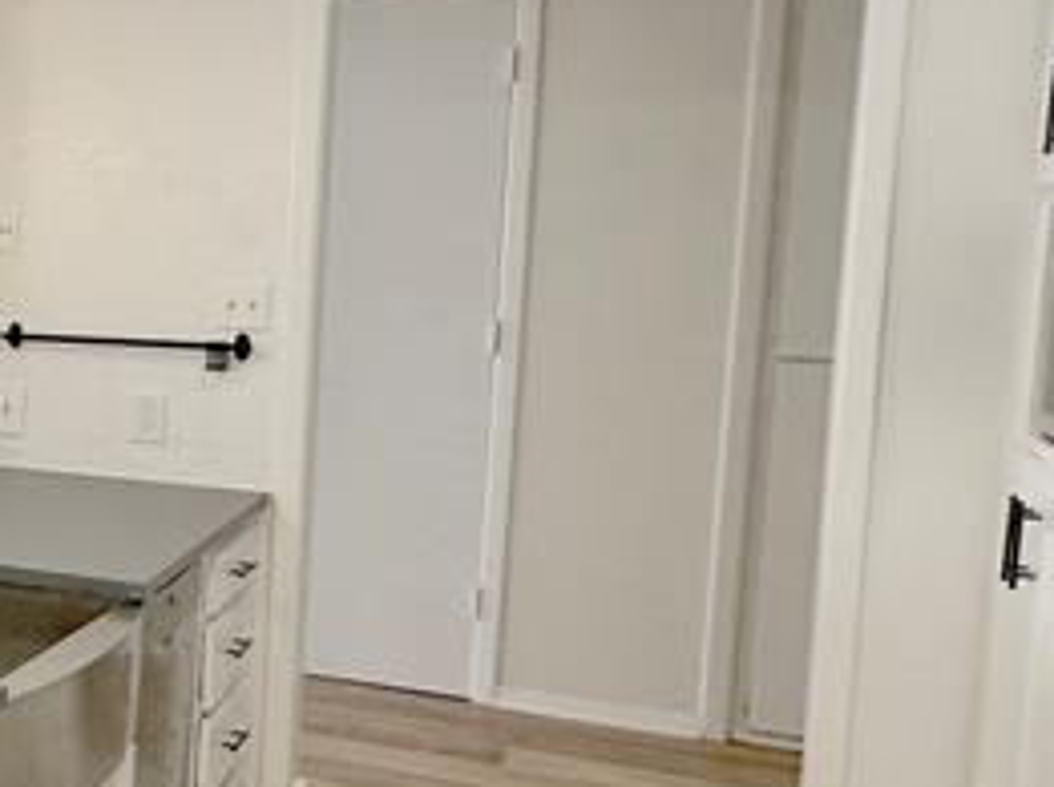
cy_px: 363
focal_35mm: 55
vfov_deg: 26.5
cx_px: -586
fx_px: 1672
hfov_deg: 25.1
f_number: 2.2
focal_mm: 2.22
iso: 100
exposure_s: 1/120
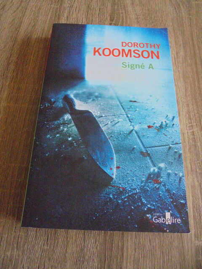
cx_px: 101
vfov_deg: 67.3
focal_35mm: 26
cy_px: 134
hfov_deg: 53.1
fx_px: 202
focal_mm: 4.6
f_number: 3.5
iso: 800
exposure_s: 1/250
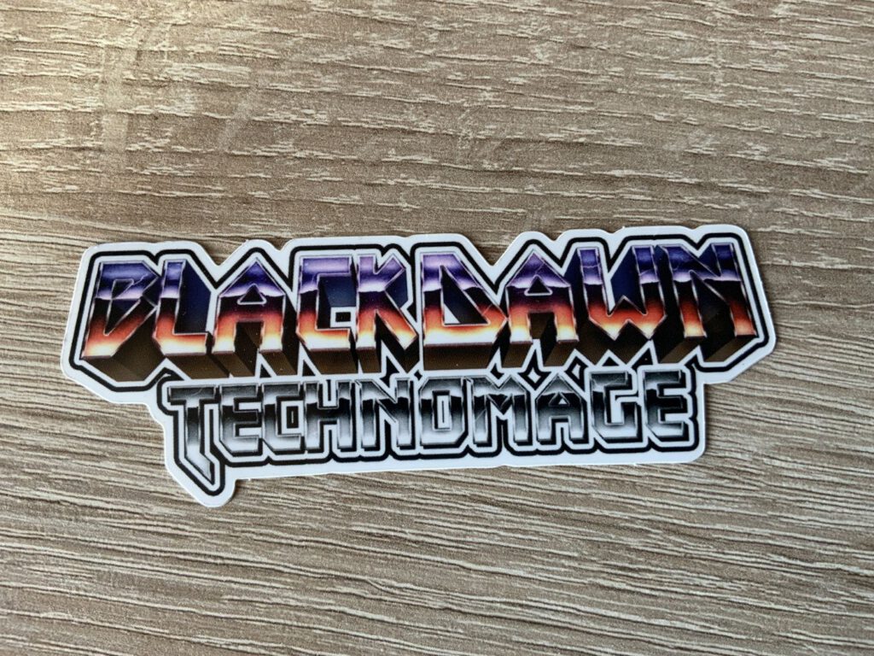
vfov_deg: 48.2
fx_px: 732
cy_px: 328
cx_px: 437
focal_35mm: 29
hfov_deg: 61.7
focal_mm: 3
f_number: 1.8
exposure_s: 1/60
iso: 50
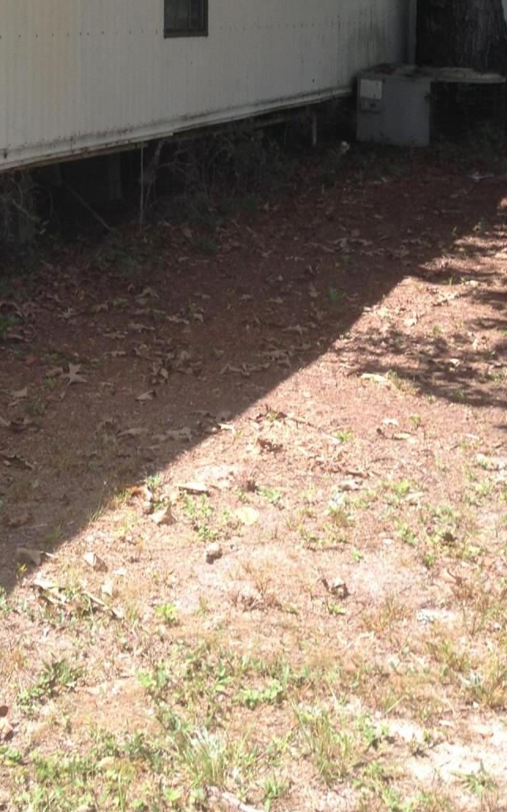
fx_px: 1504
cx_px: 107
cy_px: 41
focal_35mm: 68
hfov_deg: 19.0
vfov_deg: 28.7
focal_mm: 4.12
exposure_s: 1/444
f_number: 2.4
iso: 50
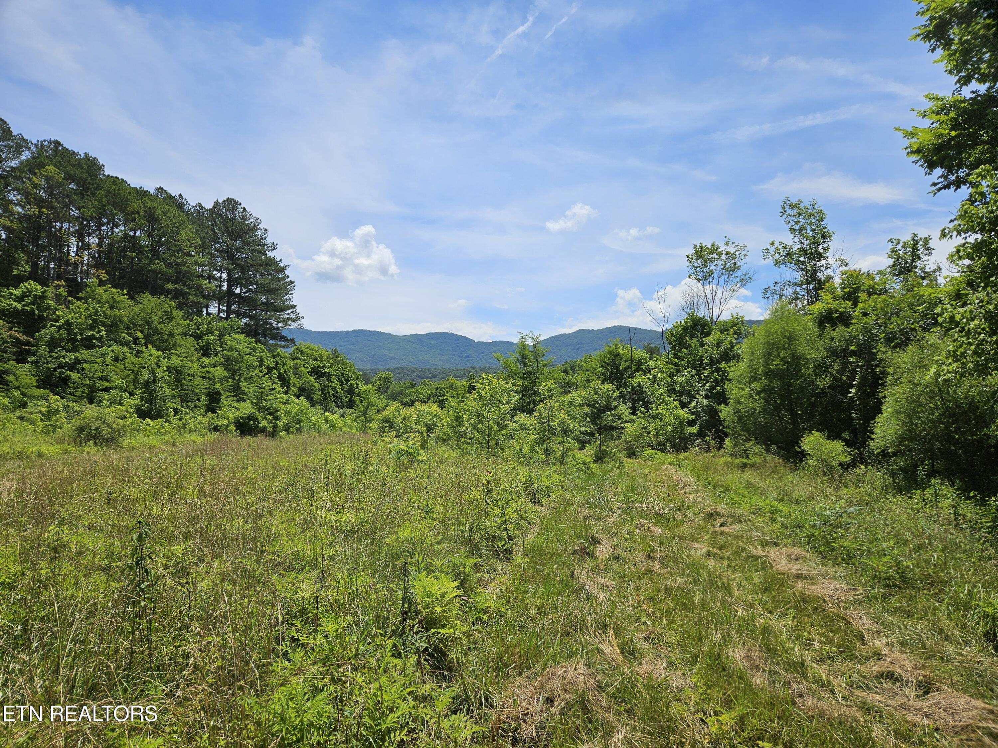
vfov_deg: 58.9
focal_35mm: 23
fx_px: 663
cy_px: 374
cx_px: 499
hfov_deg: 73.9
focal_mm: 5.4
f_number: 1.8
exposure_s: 1/4256
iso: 25
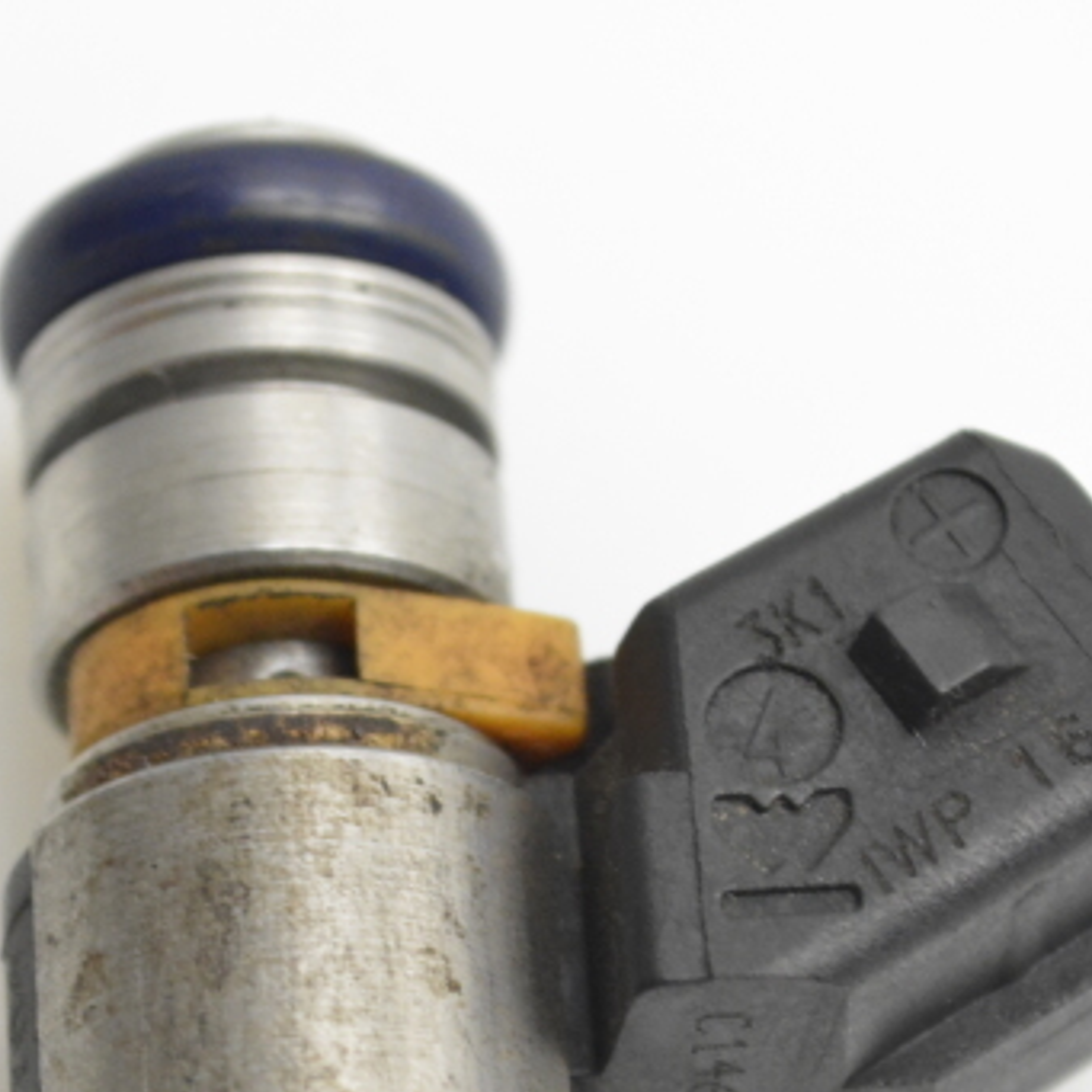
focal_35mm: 210
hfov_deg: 8.3
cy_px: 983
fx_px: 7505
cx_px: 298
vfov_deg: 8.3
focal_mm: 55
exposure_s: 1/200
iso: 2500
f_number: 7.1
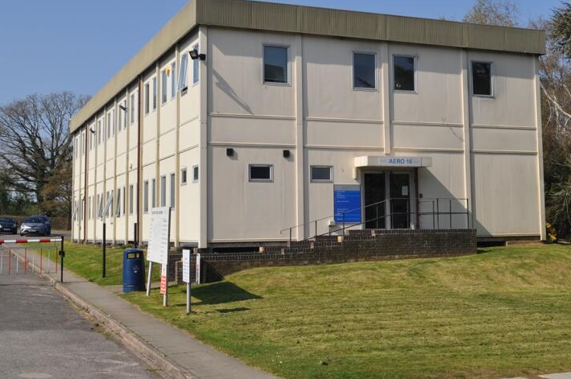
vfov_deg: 25.8
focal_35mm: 52
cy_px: 135
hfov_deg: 38.1
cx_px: 333
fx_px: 824
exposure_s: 1/400
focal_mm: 24
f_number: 10
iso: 200
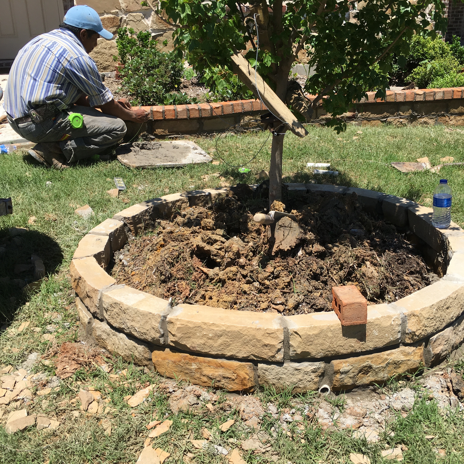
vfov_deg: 47.2
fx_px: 531
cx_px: 261
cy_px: 236
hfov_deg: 47.1
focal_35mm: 35
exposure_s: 1/1479
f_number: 2.2
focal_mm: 4.15
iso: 25
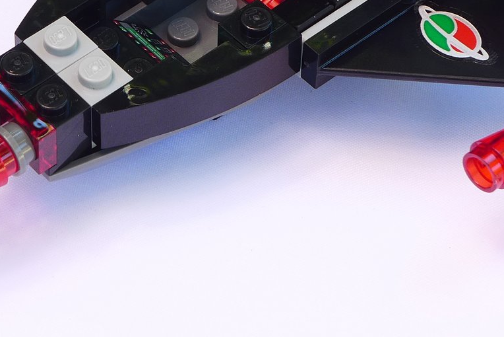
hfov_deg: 11.8
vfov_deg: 7.9
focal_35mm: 173
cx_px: 110
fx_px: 2423
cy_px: -33
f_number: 4.5
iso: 80
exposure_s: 1/30
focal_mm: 13.7
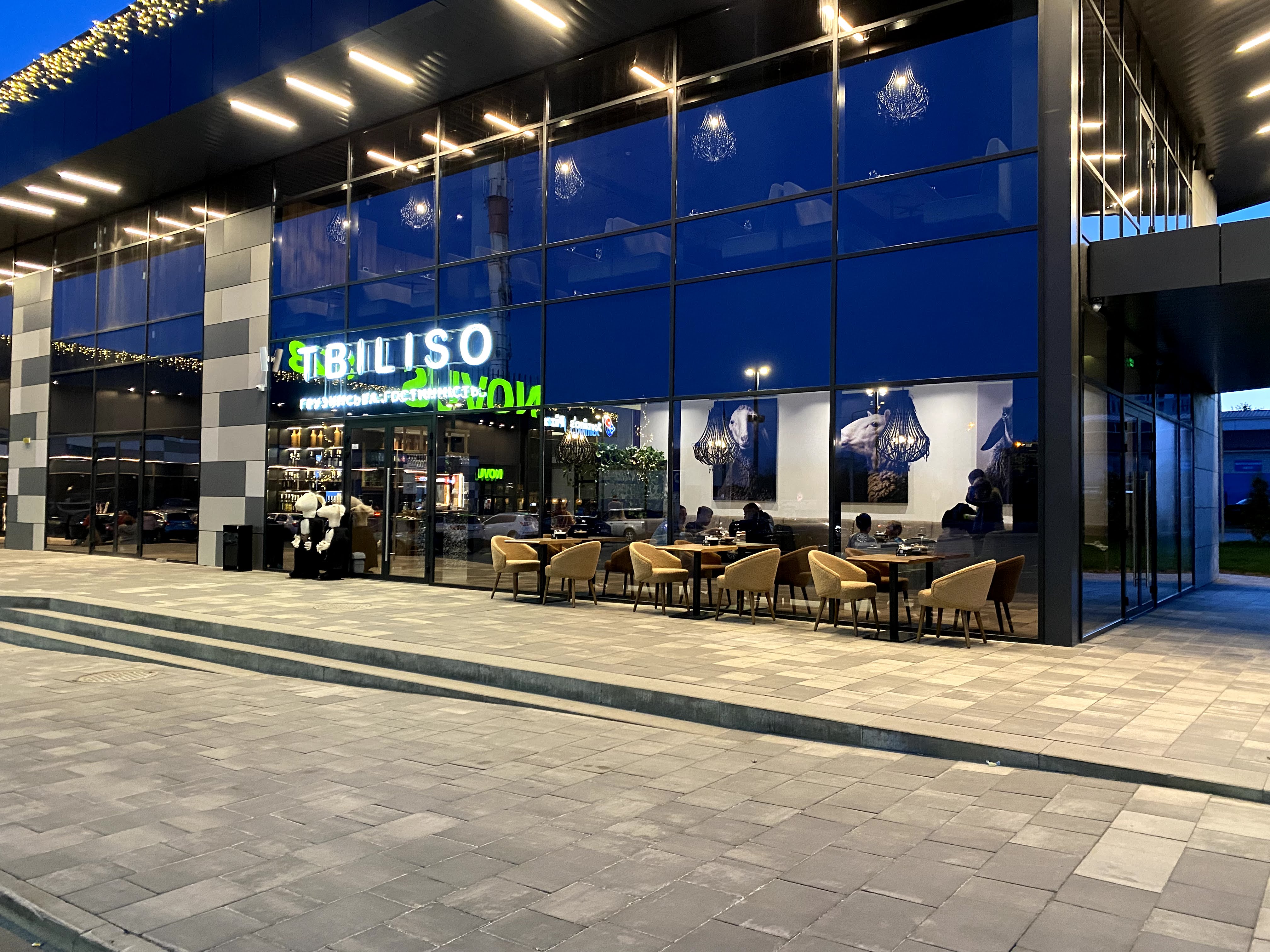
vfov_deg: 53.1
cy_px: 476
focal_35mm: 26
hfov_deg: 67.3
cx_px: 635
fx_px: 954
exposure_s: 1/33
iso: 500
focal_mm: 4.25
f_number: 1.8
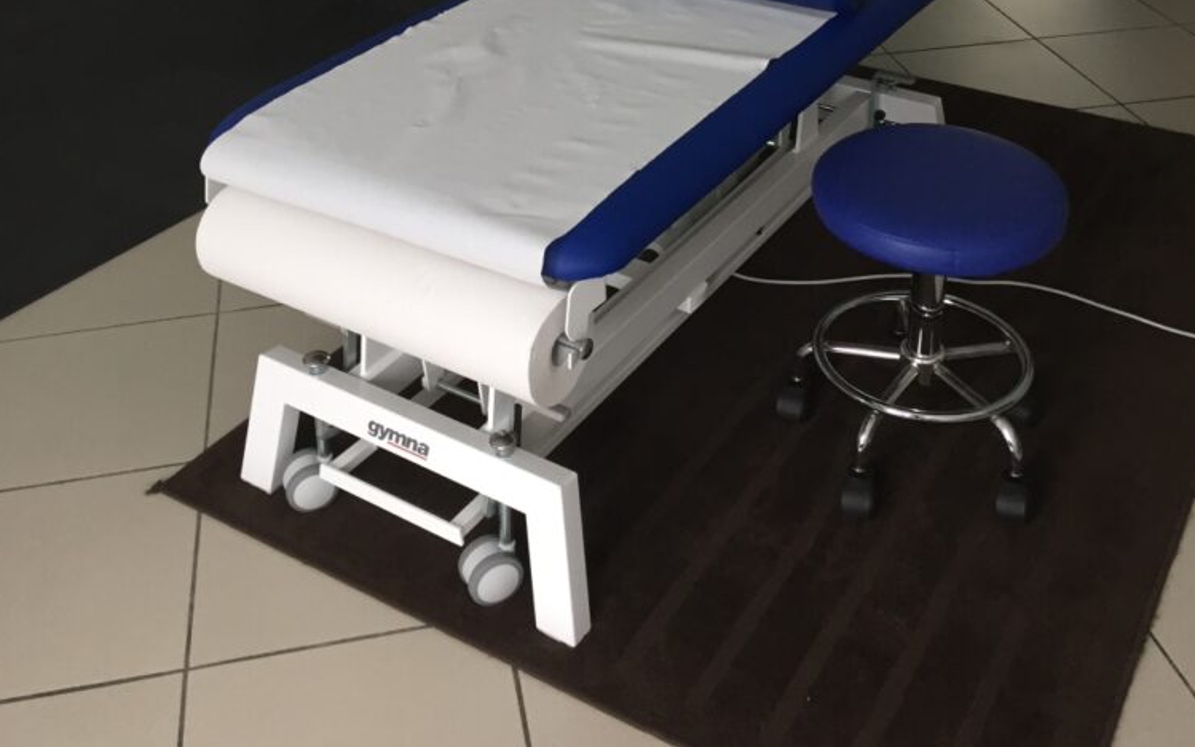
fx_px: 1368
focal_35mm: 42
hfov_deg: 47.2
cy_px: 19
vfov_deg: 28.8
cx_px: 603
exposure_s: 1/33
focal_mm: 4.15
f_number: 2.2
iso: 64
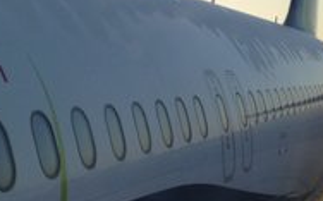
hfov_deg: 19.0
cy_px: 145
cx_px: 179
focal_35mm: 110
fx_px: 967
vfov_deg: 11.8
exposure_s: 1/1130
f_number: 2.4
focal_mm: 4.12
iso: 50
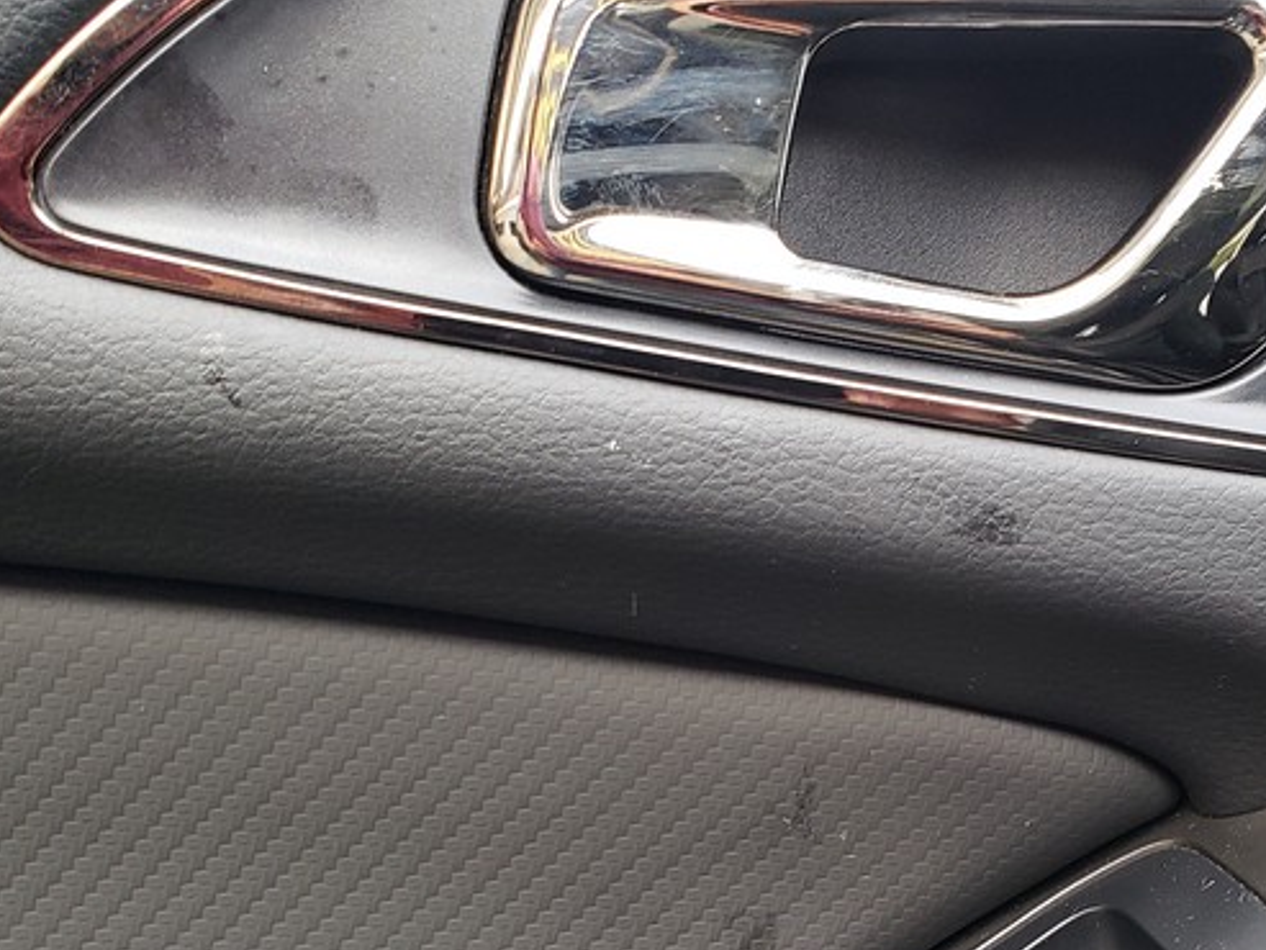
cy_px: 899
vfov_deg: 26.0
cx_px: 924
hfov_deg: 34.9
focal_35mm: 54
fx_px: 1975
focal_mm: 4.3
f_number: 2.4
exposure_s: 1/60
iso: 160
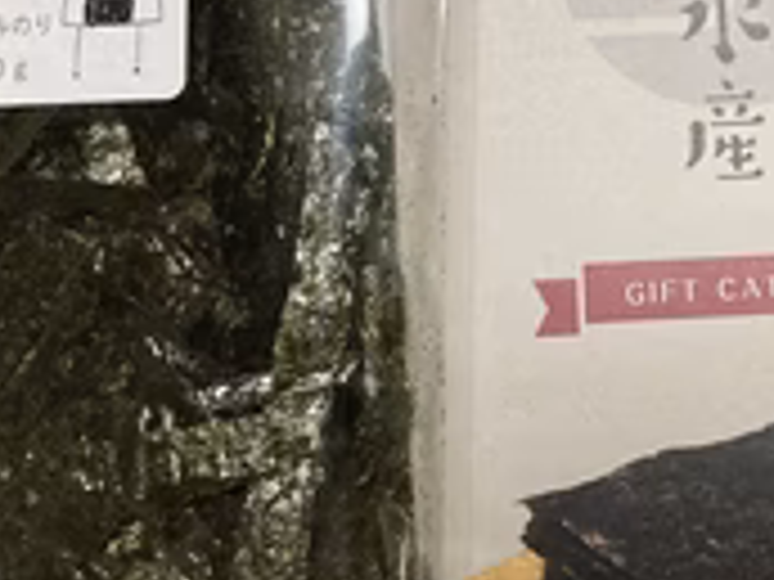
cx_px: 680
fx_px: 1453
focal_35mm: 65
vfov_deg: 22.6
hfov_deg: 28.8
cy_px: 234
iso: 320
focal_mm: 3.99
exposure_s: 1/60
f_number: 1.8
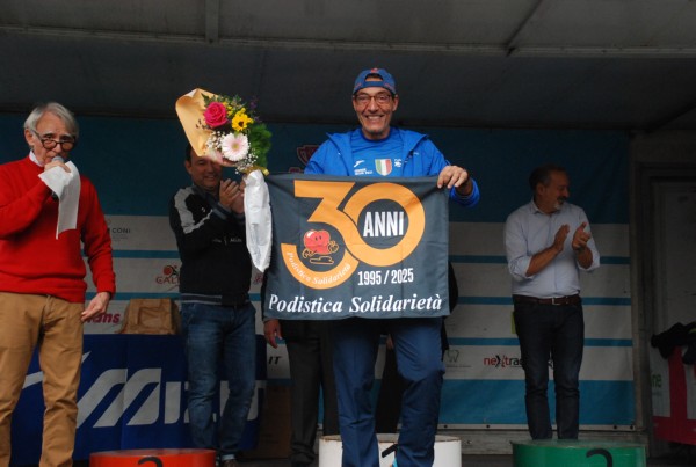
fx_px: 1279
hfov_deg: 30.4
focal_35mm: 66
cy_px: 234
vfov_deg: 20.7
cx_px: 348
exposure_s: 1/1250
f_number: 5
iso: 1000
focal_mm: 44
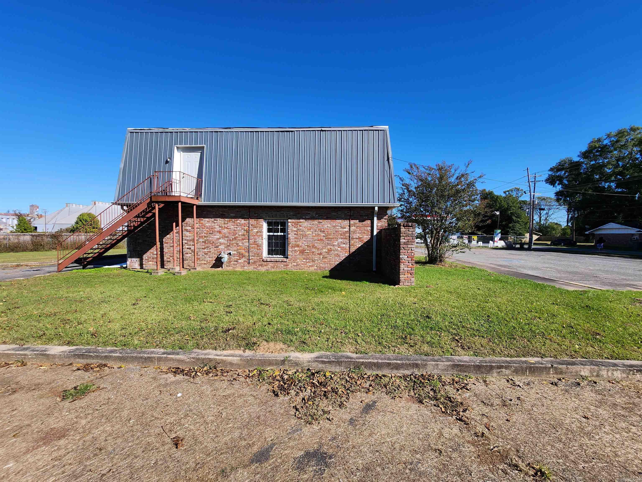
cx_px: 321
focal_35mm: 13
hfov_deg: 106.2
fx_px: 241
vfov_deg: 89.9
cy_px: 241
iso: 32
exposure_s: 1/1008
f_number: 2.2
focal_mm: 1.74
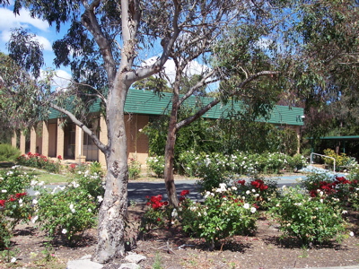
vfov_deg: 36.8
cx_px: 180
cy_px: 134
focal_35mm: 39
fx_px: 404
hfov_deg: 47.9
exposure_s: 1/500
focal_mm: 8
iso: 100
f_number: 4
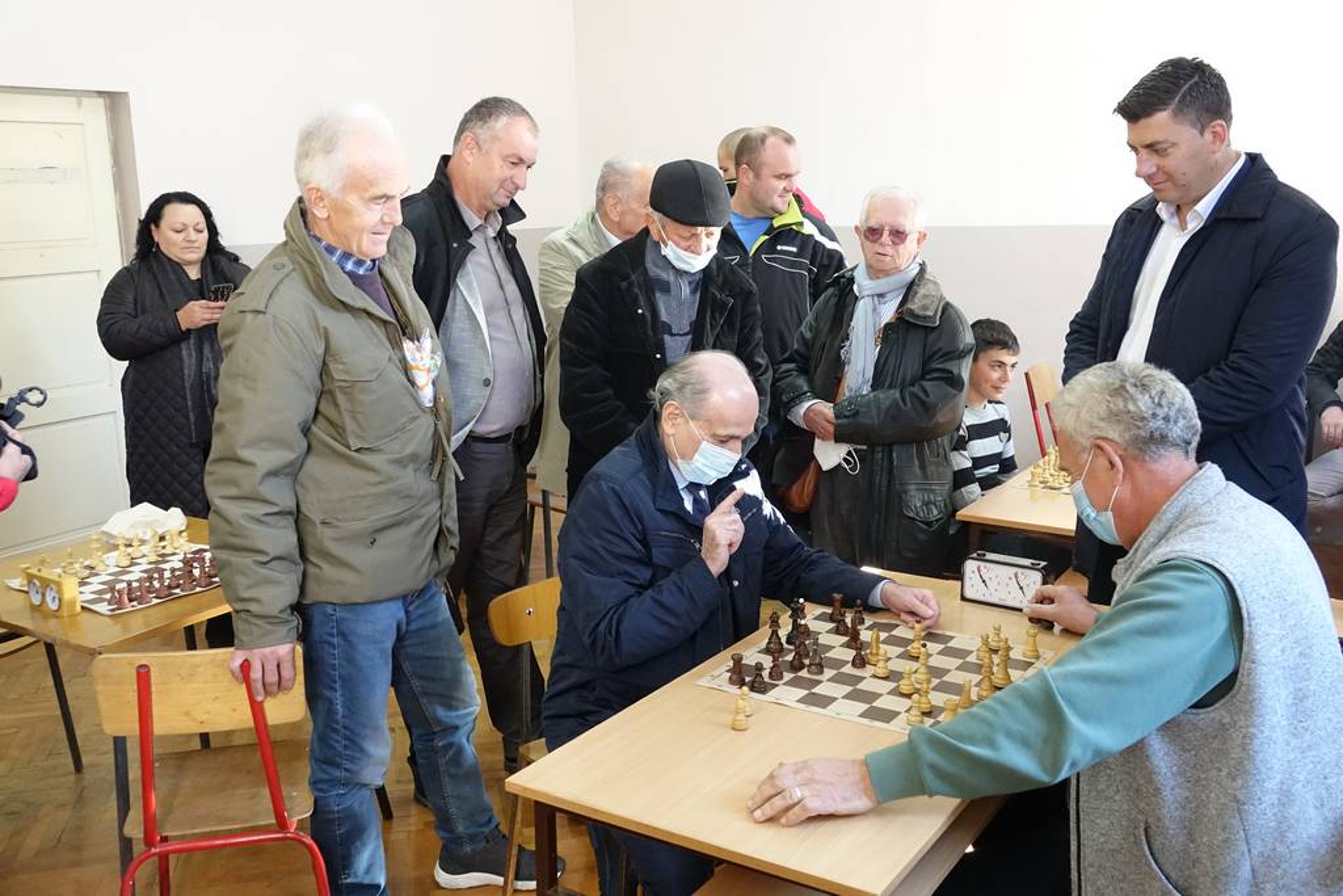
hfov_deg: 58.7
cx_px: 672
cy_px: 448
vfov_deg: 41.1
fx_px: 1194
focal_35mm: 32
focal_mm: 11.77
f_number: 3.2
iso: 2000
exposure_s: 1/80
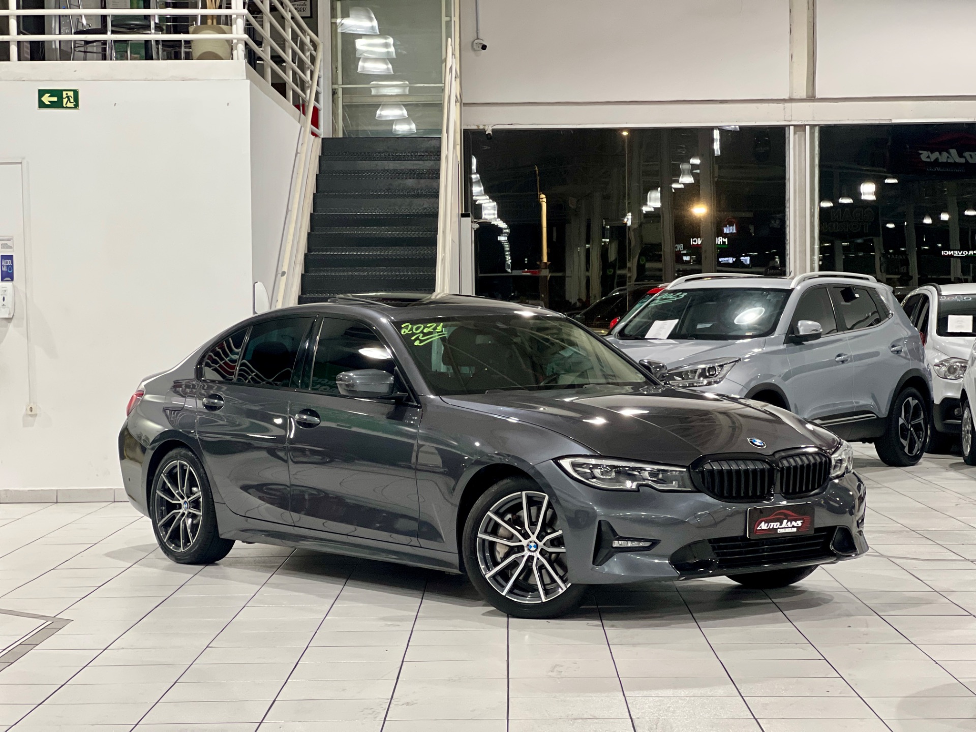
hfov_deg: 25.3
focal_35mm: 77
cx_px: 488
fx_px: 2171
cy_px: 366
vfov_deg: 19.1
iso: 400
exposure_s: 1/40
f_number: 2.8
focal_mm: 9
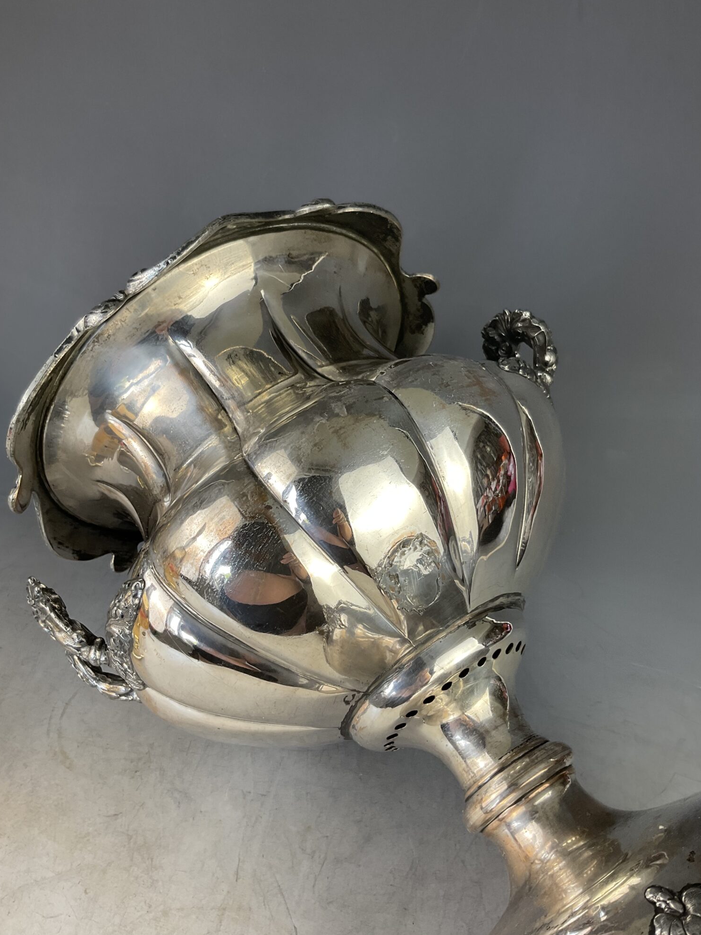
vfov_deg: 60.0
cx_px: 344
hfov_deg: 46.8
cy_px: 464
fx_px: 810
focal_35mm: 30
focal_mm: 3
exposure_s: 1/122
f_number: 1.8
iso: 40
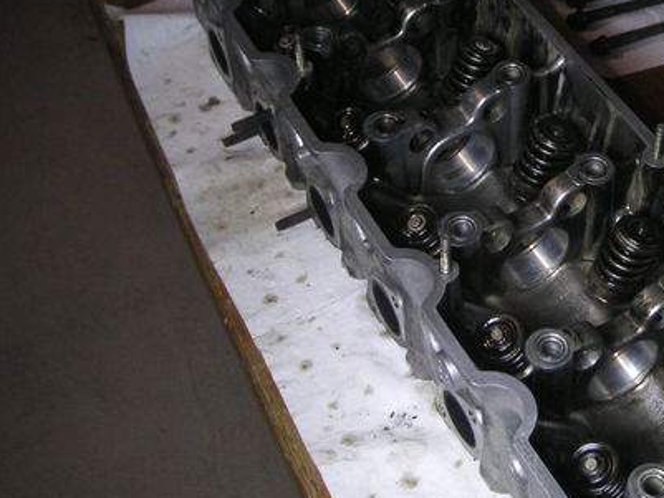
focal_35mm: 59
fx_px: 1132
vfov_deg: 24.8
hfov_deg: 32.2
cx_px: 475
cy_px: 215
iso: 100
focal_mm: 5.7
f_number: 2.8
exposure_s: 1/45
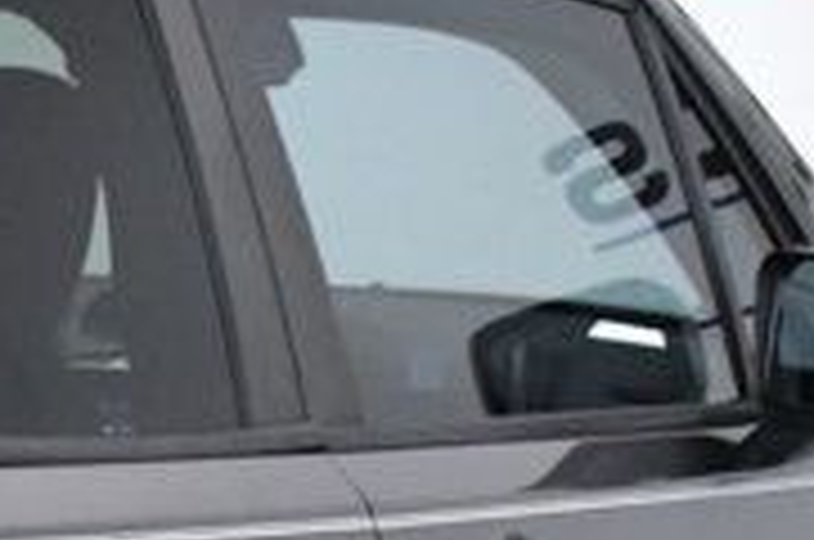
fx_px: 4988
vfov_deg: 6.1
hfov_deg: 9.0
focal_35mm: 221
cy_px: 904
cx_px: -517
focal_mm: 26
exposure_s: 1/250
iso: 2500
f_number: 8
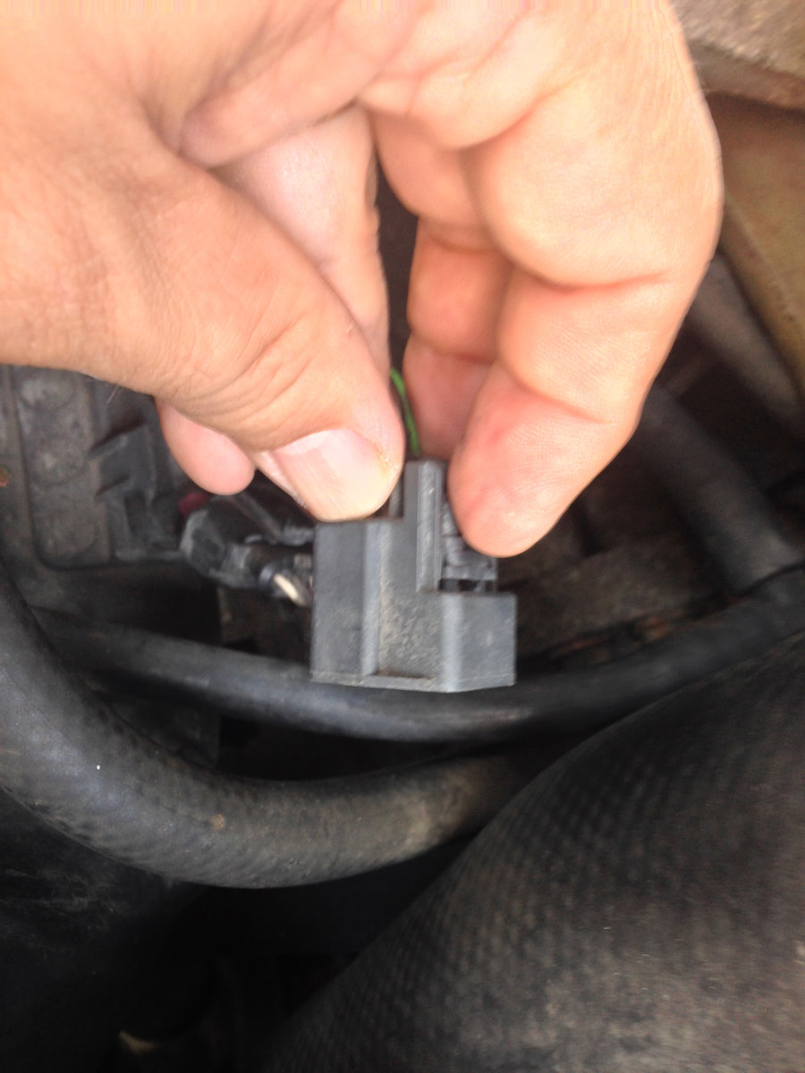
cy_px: 536
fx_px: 1023
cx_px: 402
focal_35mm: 33
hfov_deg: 42.9
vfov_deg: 55.4
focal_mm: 4.12
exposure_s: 1/20
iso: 50
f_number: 2.4
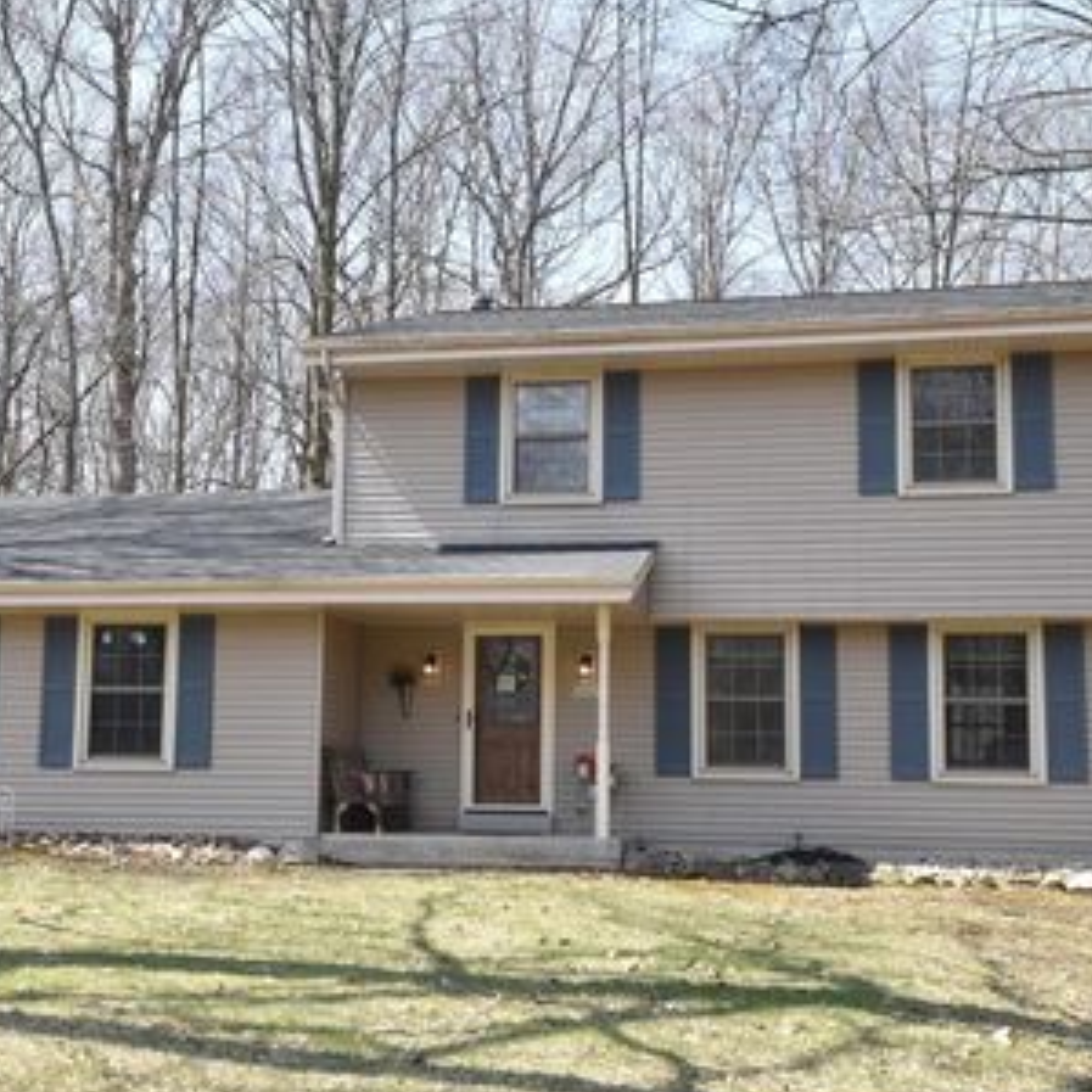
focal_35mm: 47
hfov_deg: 36.0
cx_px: 460
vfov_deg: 36.0
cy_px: 581
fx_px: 1677
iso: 800
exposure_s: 1/400
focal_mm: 22
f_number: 10
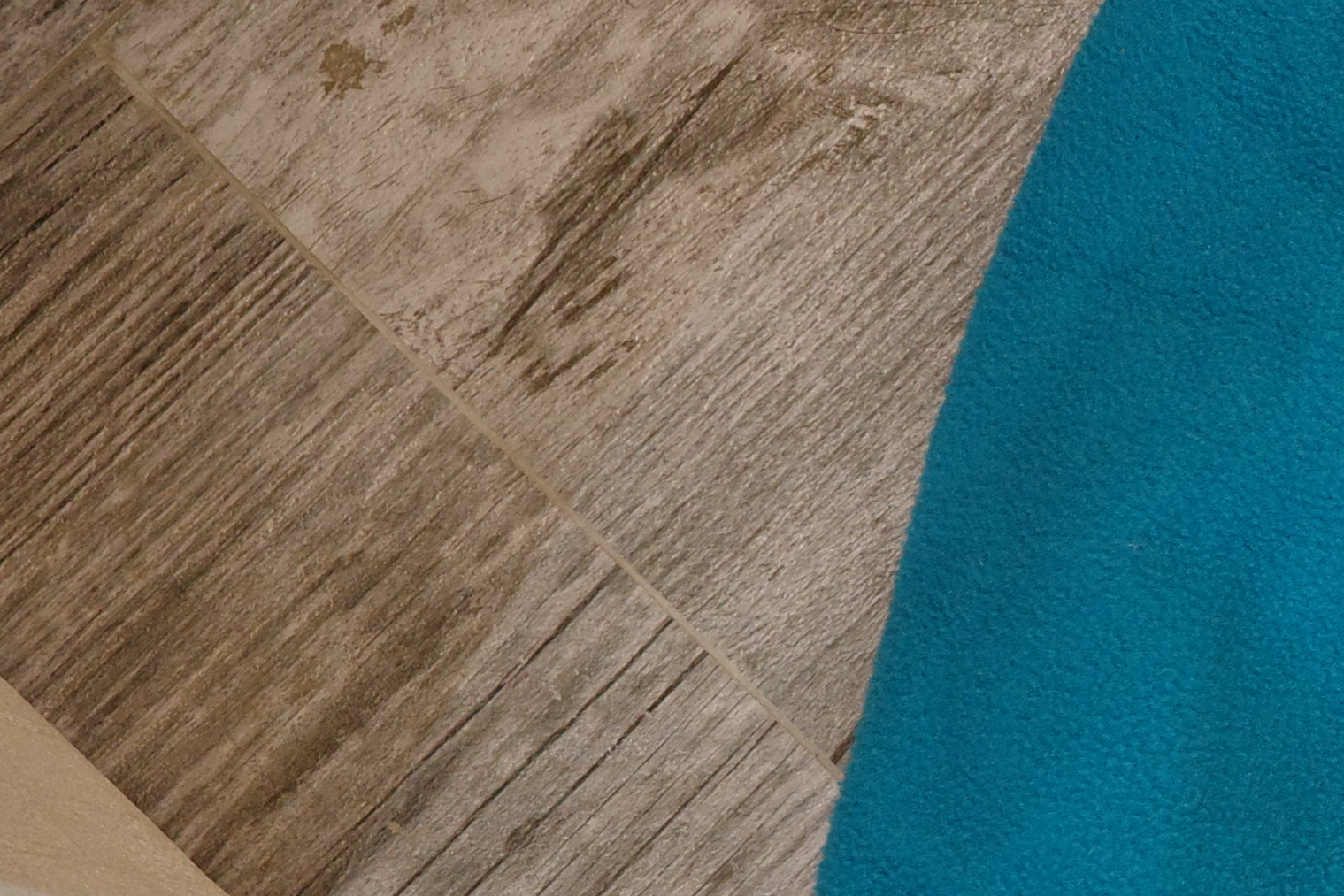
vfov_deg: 8.7
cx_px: 2507
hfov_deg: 11.9
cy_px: 311
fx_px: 5899
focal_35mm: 158
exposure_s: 1/10
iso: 640
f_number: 3.5
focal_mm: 26
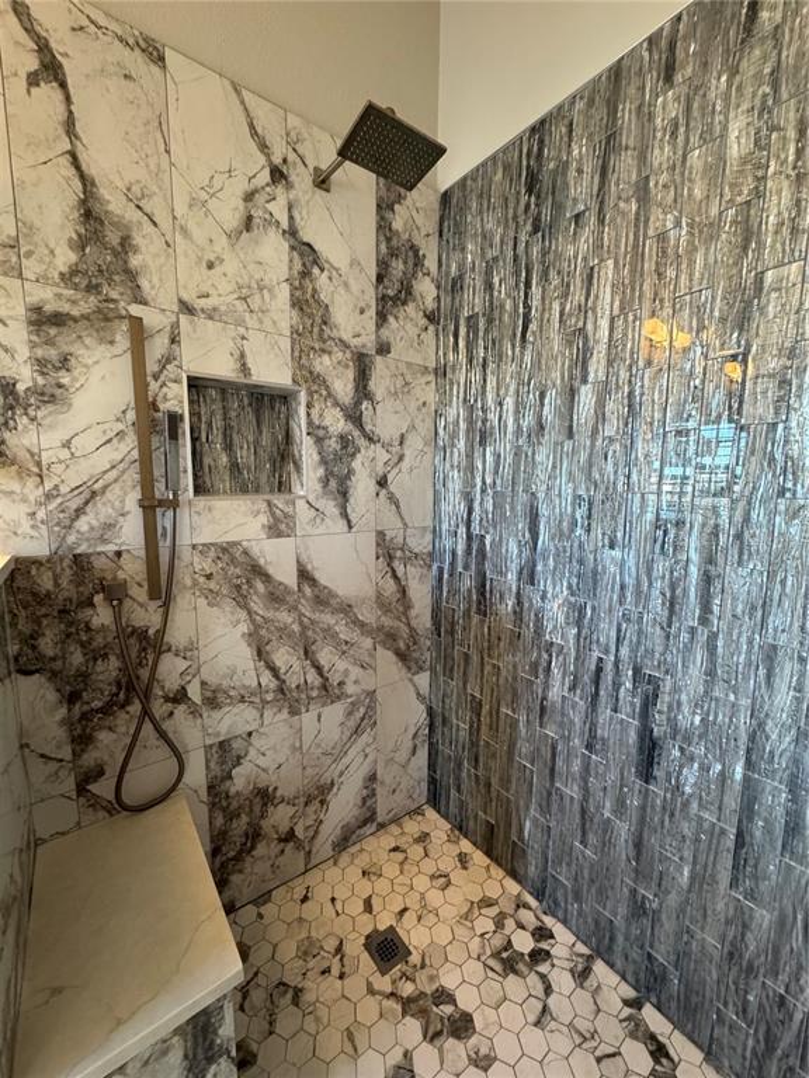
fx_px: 436
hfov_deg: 85.7
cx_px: 404
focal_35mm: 14
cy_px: 539
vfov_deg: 102.1
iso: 320
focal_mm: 2.22
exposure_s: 1/60
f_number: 2.2
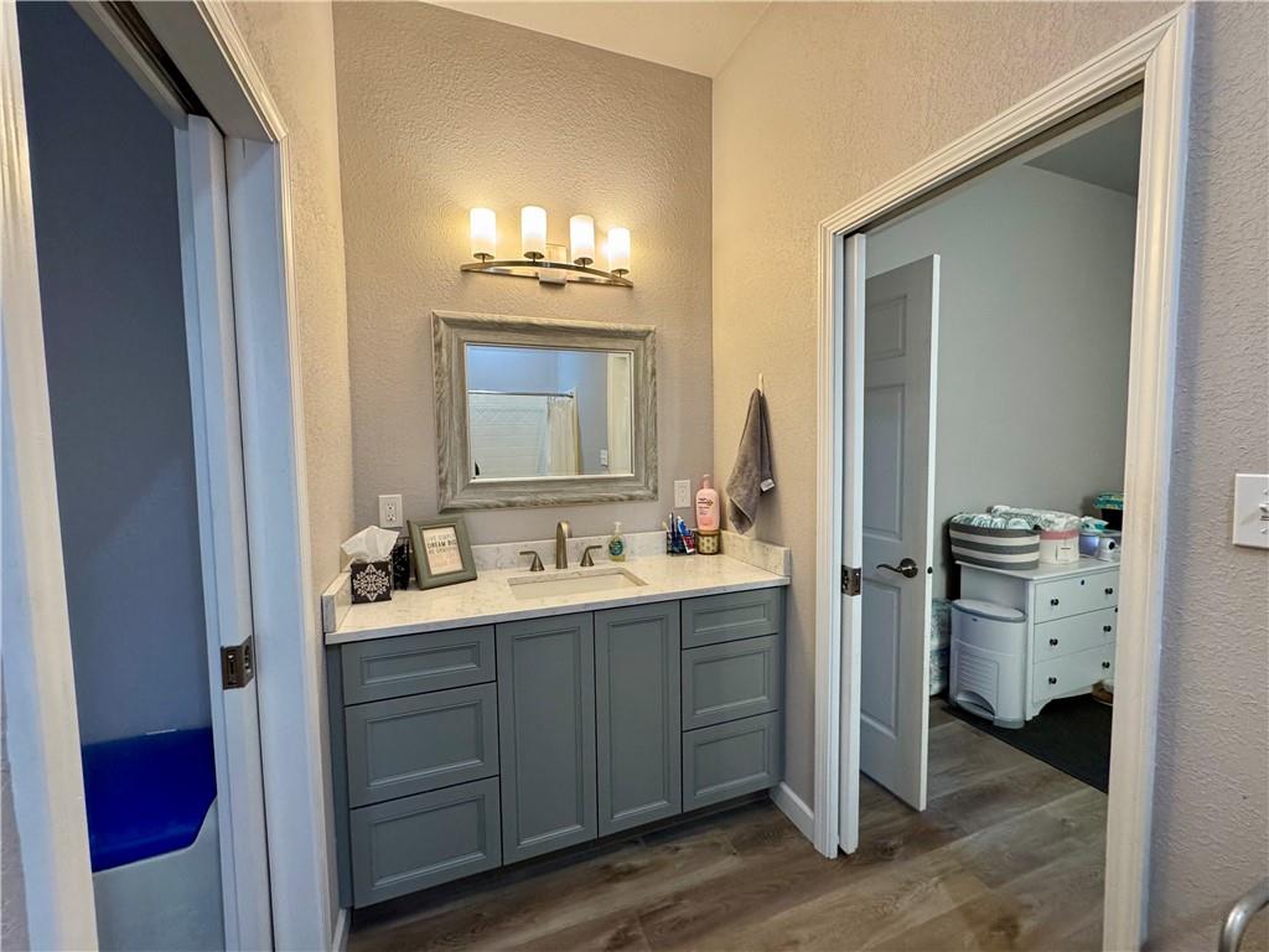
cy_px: 476
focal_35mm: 14
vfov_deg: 85.7
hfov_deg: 102.1
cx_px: 634
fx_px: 513
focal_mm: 2.22
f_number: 2.2
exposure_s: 1/120
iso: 320
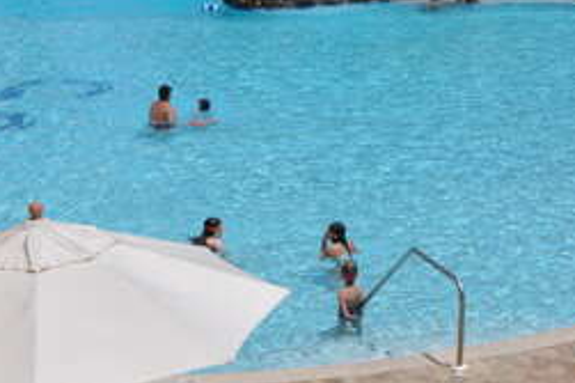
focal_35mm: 110
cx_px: 279
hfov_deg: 18.6
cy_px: 32
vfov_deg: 12.3
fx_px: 1756
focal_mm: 24
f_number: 10
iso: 200
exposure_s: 1/400
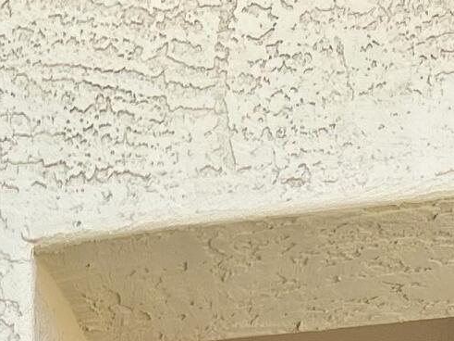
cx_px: -169
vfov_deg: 8.4
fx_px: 2085
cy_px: 887
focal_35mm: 159
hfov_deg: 12.0
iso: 50
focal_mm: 5.7
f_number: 1.5
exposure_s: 1/621
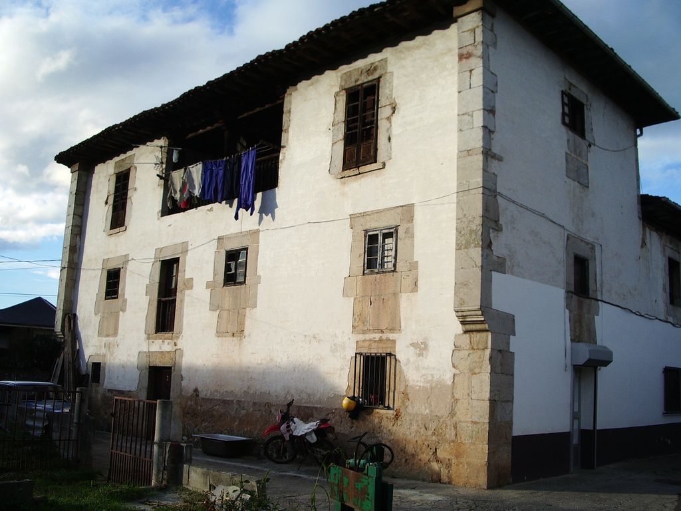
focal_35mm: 35
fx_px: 689
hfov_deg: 52.6
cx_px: 340
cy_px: 256
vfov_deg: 40.7
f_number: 4.3
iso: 50
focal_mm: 5.8
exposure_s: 1/250
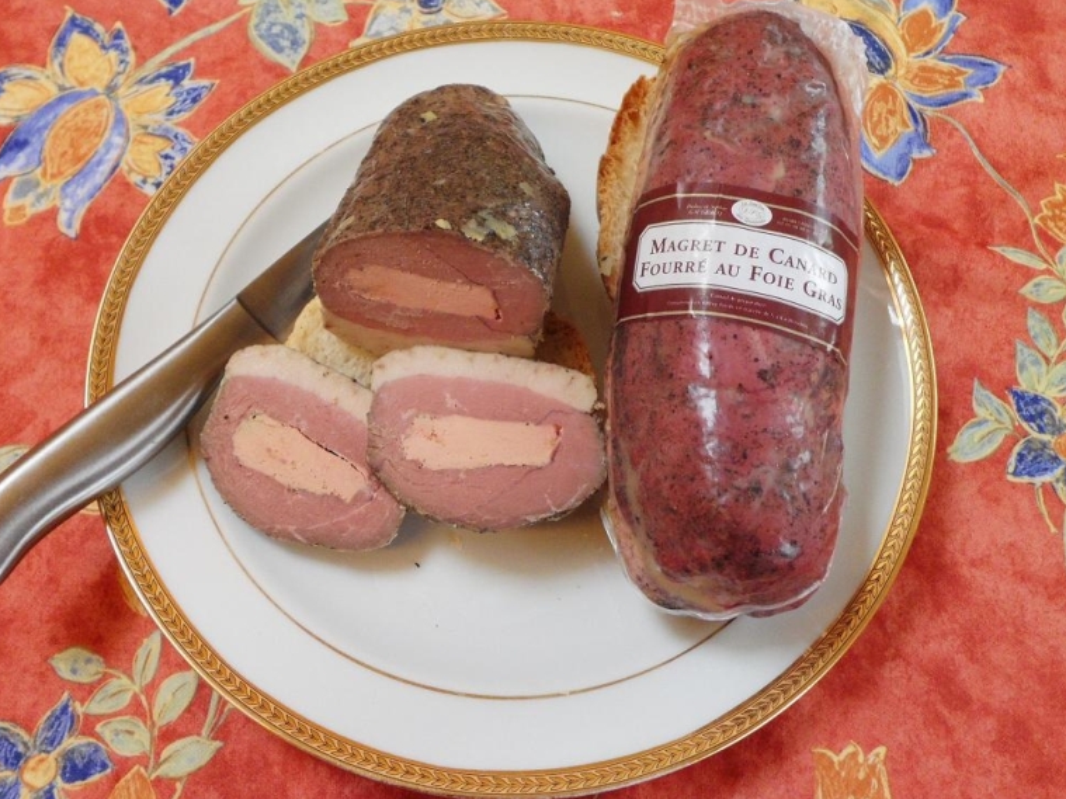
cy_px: 399
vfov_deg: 36.8
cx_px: 537
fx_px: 1201
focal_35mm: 39
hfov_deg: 47.9
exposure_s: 1/45
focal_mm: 6.6
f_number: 4
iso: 200
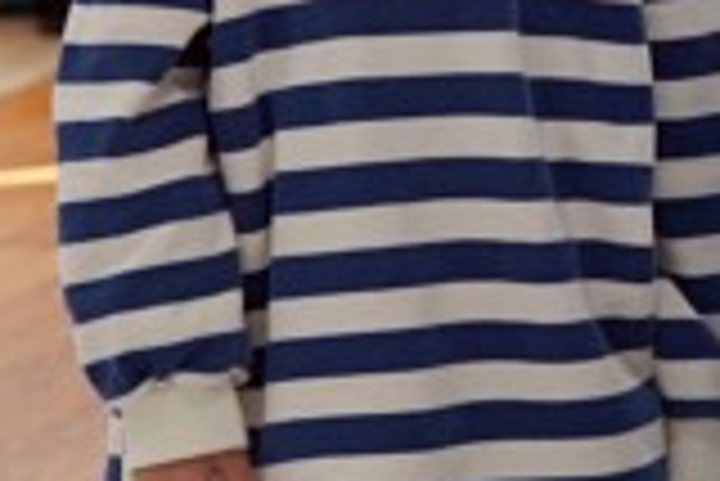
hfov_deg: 5.2
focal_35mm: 393
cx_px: 418
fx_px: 7867
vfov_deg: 3.5
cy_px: -18
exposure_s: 1/160
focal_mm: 70
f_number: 4
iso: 500
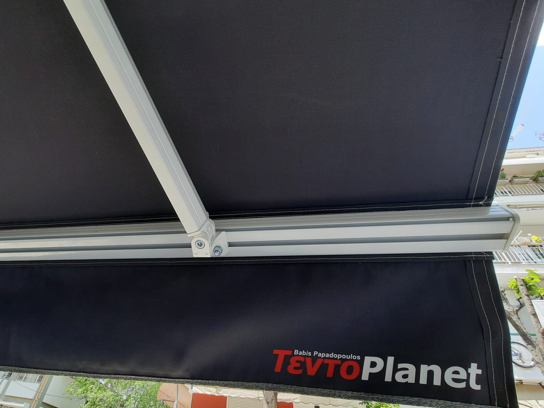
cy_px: 232
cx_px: 211
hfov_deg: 89.6
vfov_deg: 74.3
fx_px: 267
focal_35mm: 17
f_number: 2.2
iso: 40
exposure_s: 1/180
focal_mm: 1.74
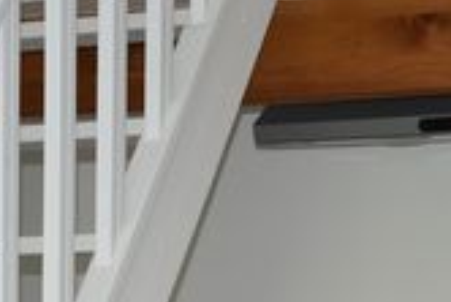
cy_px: 490
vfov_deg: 7.5
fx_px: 2243
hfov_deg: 11.5
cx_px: 329
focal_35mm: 179
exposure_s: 1/60
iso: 400
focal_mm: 31
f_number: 4
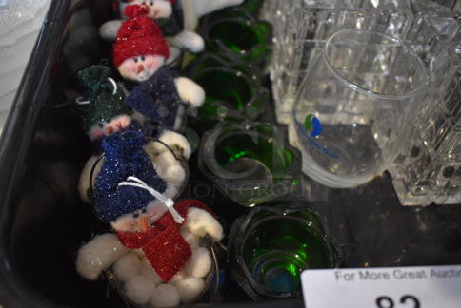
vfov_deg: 39.0
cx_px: 222
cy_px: 150
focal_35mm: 34
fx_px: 436
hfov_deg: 55.7
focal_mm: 18
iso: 1800
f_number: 3.5
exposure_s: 1/125
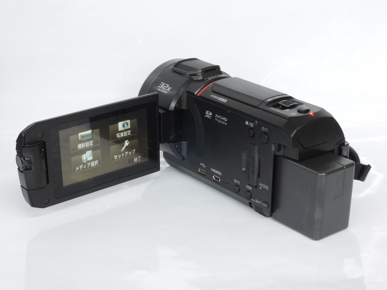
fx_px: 749
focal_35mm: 67
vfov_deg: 21.9
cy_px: 145
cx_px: 194
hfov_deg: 29.0
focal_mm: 14.3
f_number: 8
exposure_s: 1/15
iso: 800
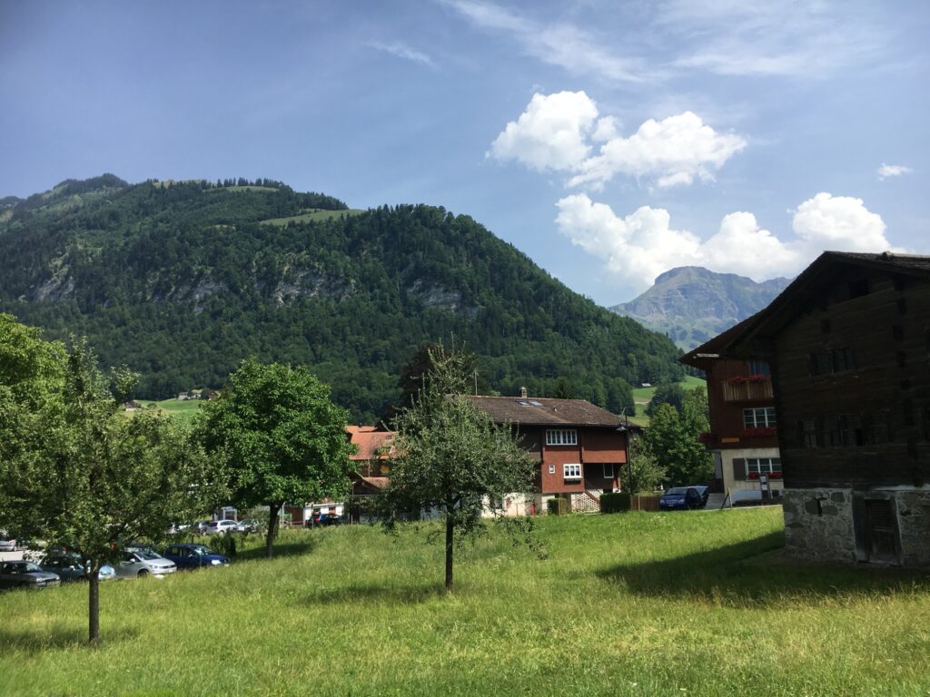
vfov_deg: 48.2
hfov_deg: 61.7
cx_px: 465
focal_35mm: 29
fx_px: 779
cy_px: 348
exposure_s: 1/1374
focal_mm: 4.15
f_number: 2.2
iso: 25
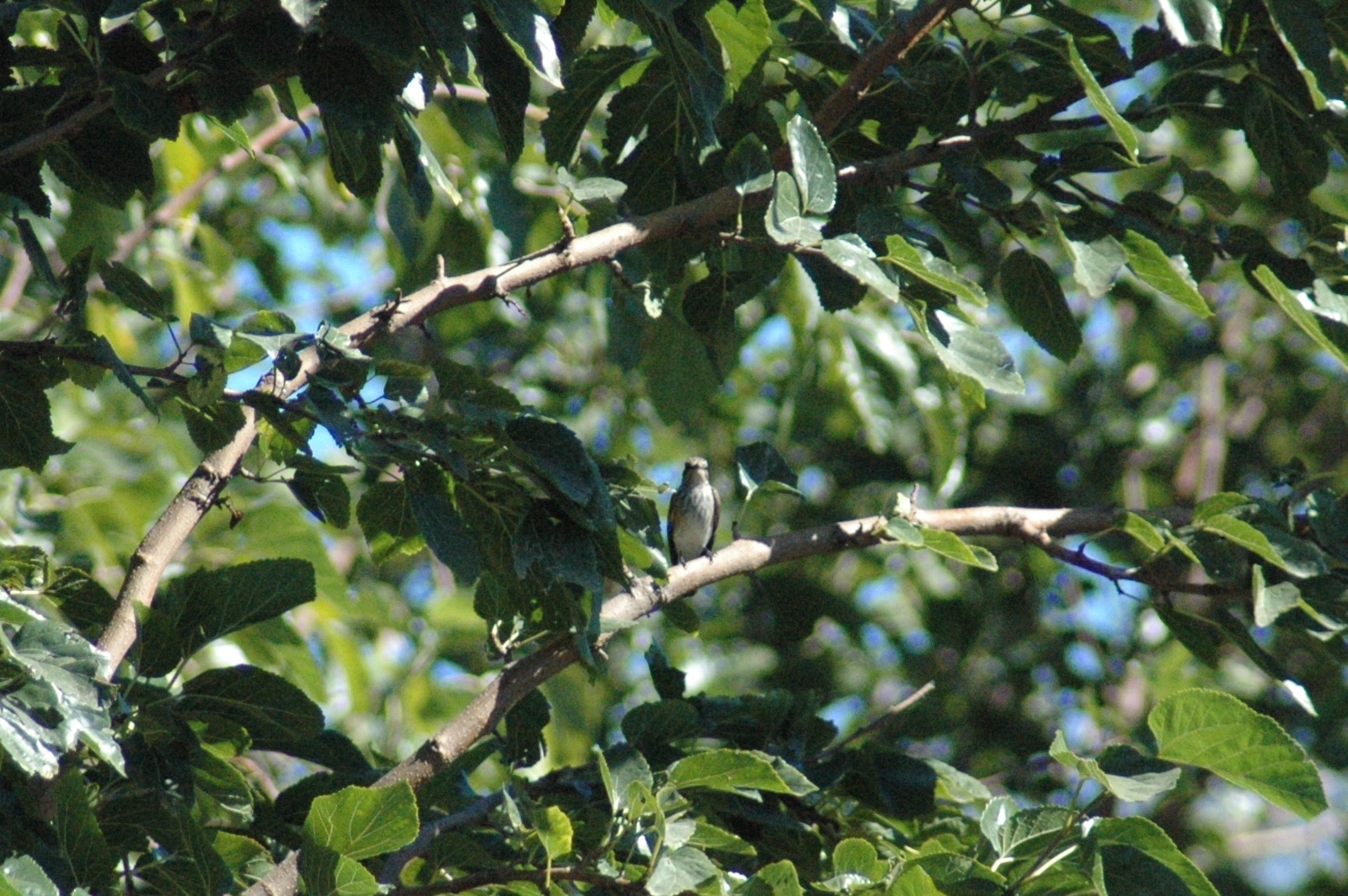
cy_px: 448
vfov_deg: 3.0
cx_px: 674
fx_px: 16836
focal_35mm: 450
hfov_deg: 4.6
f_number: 6.3
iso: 1600
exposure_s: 1/2500
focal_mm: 300
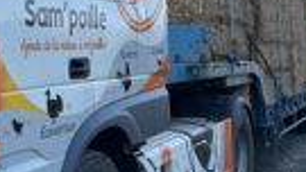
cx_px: 63
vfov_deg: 14.3
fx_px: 682
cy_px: 16
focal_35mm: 84
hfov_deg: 24.9
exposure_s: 1/1089
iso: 50
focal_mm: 5.7
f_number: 1.5
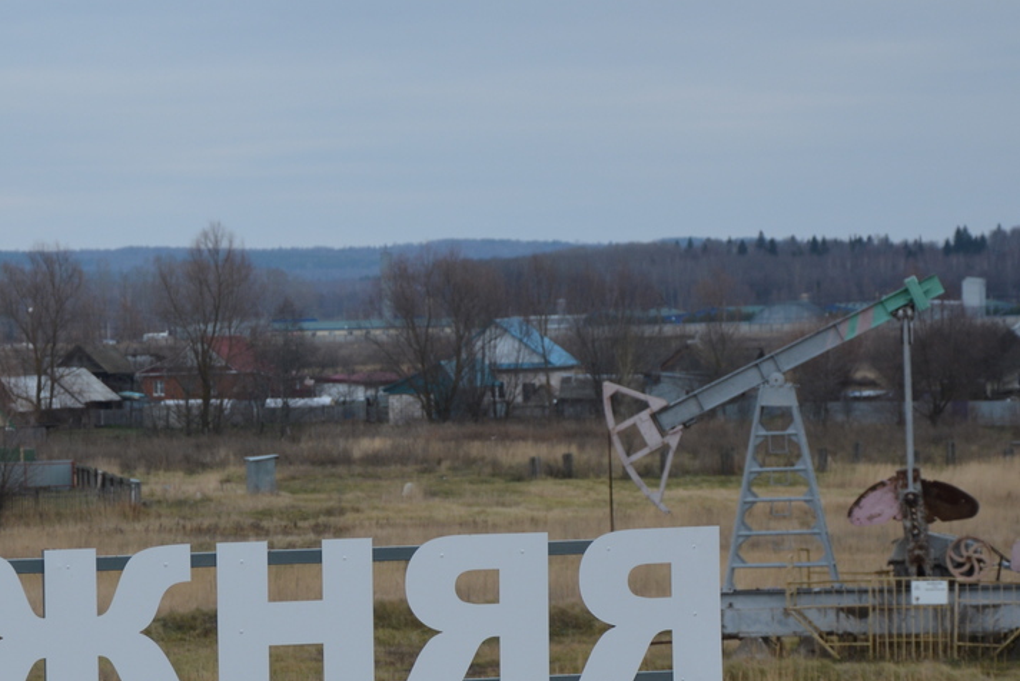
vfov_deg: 7.8
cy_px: 521
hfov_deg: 11.7
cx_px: 273
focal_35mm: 175
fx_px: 4960
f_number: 5.6
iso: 200
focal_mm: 52
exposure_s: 1/125
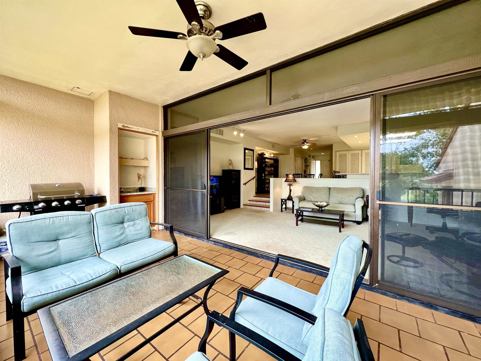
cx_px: 240
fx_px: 181
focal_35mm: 13
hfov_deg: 106.2
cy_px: 180
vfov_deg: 89.9
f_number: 1.8
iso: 100
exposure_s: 1/99
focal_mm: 1.57
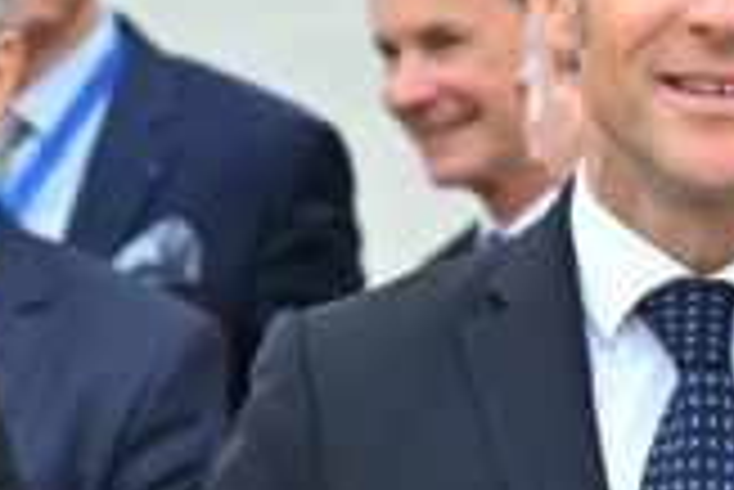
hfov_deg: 2.4
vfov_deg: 1.6
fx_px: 17305
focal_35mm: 848
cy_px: 661
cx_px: 797
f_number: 6.3
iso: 1100
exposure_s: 1/800
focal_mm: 120
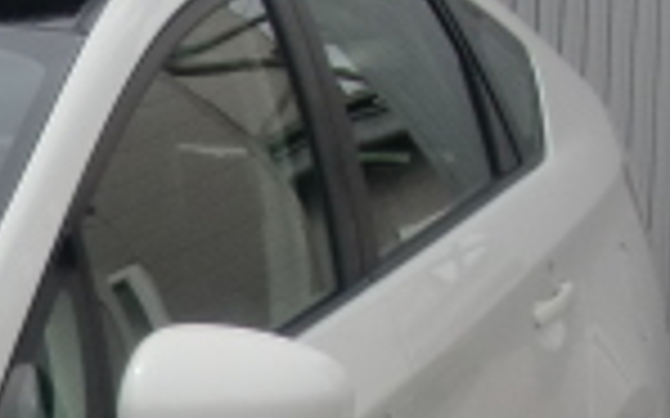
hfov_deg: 9.1
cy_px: 742
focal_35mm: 218
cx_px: -625
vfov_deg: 5.9
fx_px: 3979
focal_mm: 7.91
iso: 64
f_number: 10
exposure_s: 1/160
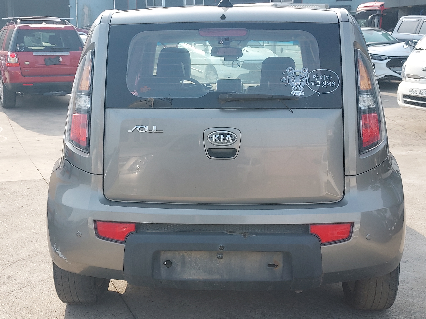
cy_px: 160
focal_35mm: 24
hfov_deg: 71.6
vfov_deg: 56.8
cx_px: 213
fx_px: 295
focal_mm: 4.6
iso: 40
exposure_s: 1/403
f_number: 1.8
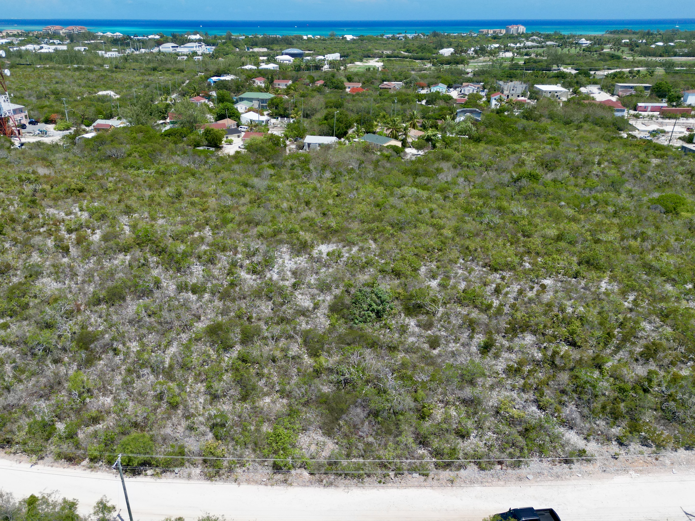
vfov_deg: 56.8
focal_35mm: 24
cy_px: 260
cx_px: 348
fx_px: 482
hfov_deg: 71.6
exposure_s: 1/5000
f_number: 1.7
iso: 150
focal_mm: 6.72
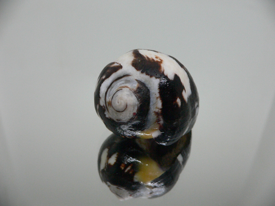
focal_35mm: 35
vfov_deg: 40.7
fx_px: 278
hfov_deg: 52.6
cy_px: 103
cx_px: 138
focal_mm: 4.6
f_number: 2.8
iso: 200
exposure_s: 1/50
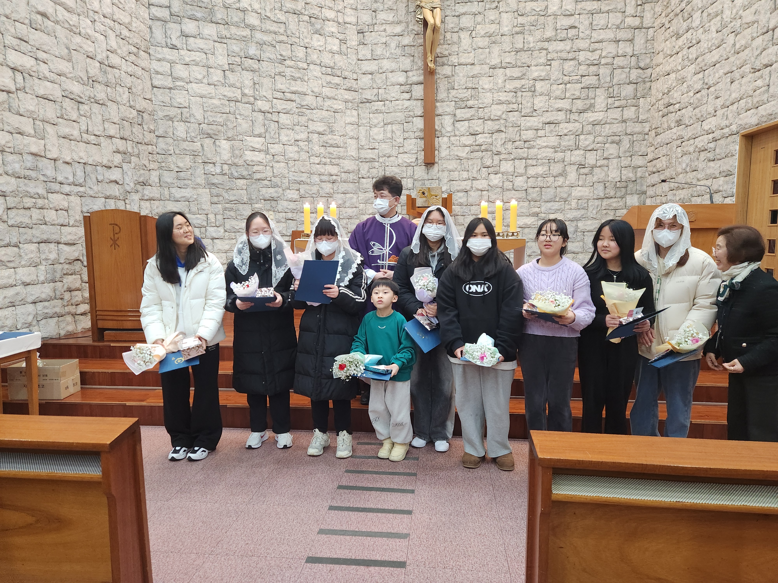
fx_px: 517
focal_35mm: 23
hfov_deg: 73.9
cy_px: 292
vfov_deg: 58.9
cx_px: 389
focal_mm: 5.4
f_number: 1.8
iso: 640
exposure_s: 1/120
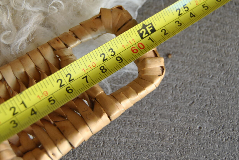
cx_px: 109
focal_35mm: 61
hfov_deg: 32.8
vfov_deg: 22.3
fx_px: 405
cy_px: 61
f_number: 4
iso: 450
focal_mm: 26
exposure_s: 1/30
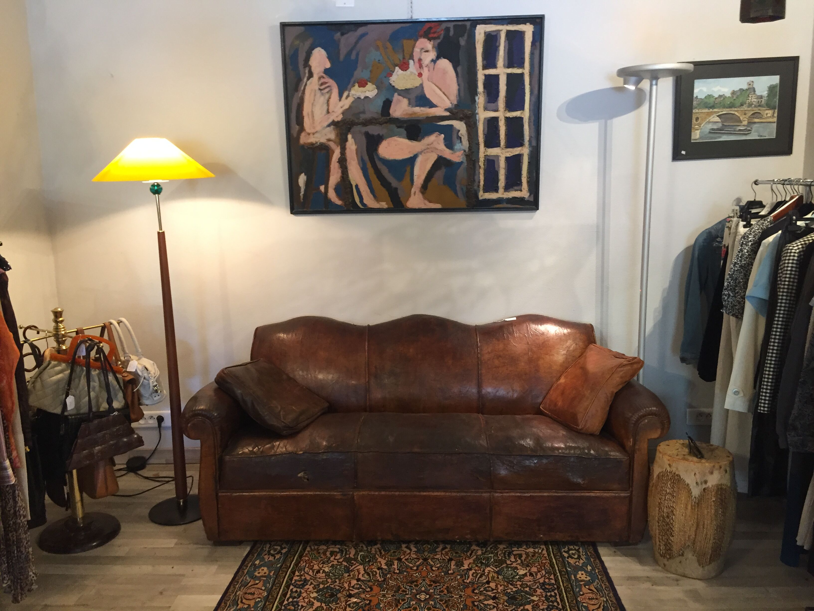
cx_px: 407
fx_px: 682
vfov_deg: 48.2
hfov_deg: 61.7
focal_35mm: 29
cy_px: 306
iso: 160
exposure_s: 1/33
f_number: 2.2
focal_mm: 4.15
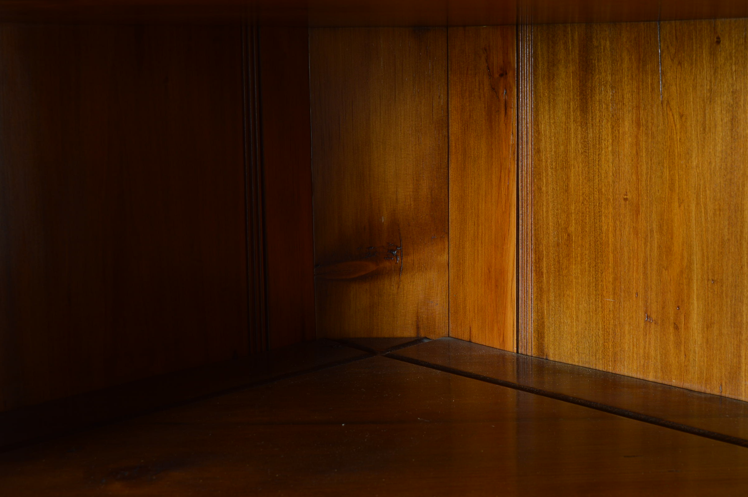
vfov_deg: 27.5
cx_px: 434
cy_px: 216
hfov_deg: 40.3
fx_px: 1017
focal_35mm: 49
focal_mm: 26
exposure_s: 1/160
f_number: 9
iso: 100
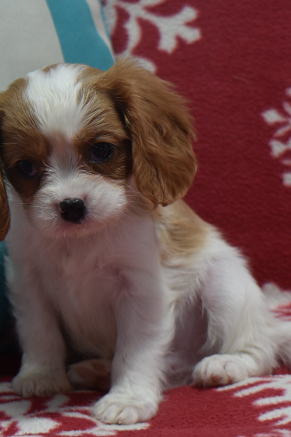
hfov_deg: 11.0
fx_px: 1512
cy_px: 218
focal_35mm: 125
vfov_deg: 16.4
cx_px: 97
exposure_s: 1/60
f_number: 5.6
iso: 400
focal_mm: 55
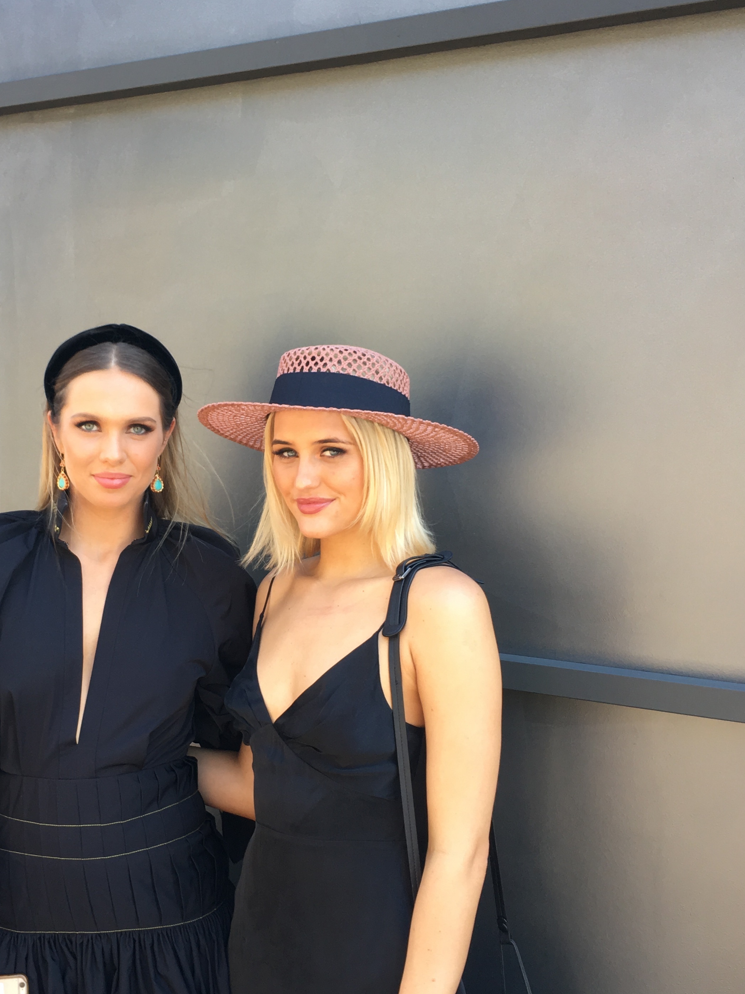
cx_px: 213
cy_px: 536
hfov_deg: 33.8
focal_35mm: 42
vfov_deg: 44.8
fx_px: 1205
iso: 32
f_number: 2.2
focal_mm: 4.15
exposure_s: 1/100
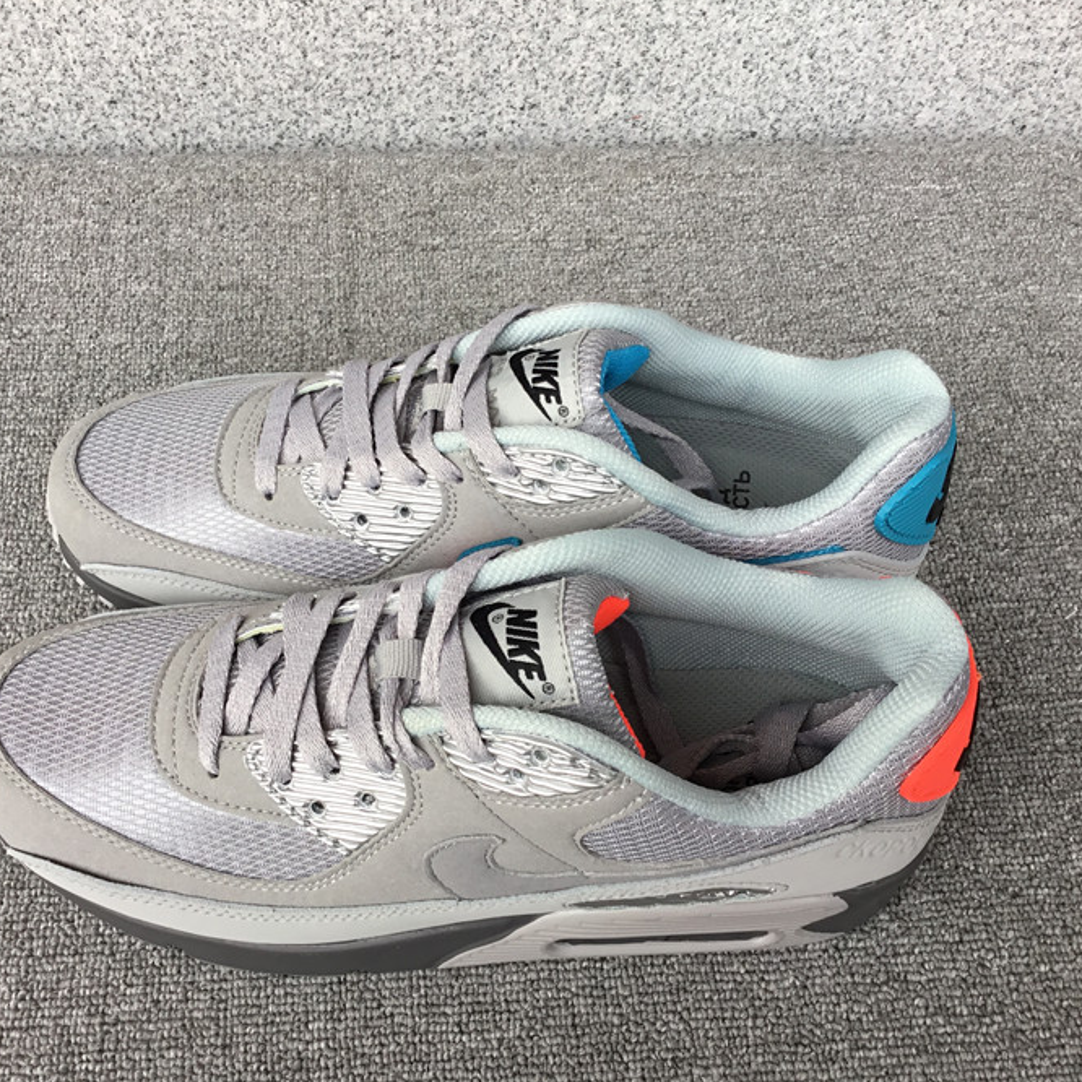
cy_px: 542
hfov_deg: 44.8
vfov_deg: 44.9
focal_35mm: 37
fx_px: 1308
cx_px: 473
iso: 25
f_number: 2.4
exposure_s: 1/100
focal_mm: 3.3
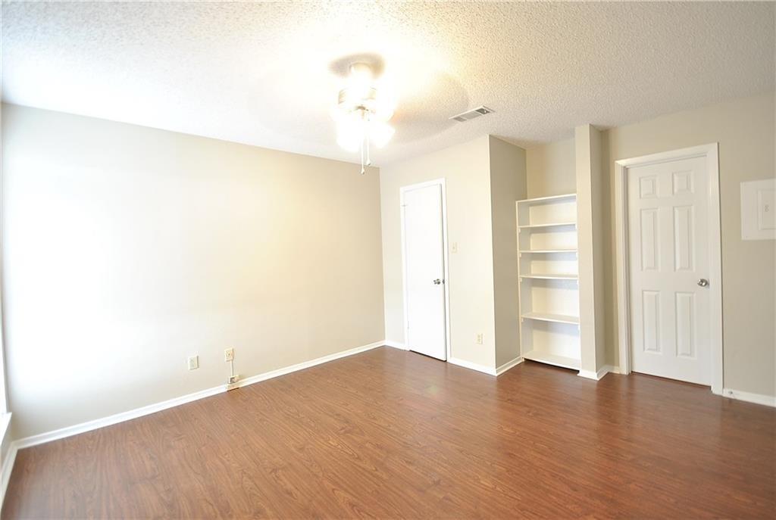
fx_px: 324
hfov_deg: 100.3
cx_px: 388
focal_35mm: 15
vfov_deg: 77.6
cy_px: 260
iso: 200
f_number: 5
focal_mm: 10
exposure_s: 1/1.6
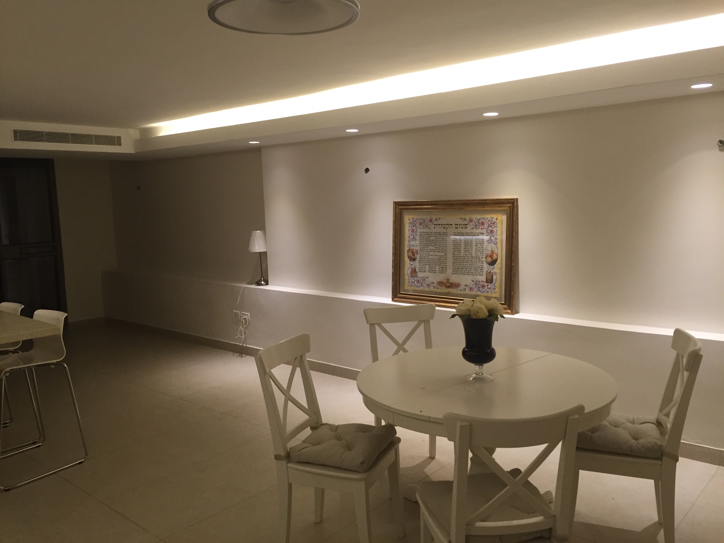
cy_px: 272
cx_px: 362
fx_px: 607
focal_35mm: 29
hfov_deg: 61.7
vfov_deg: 48.2
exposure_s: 1/33
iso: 80
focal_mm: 4.15
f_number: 2.2
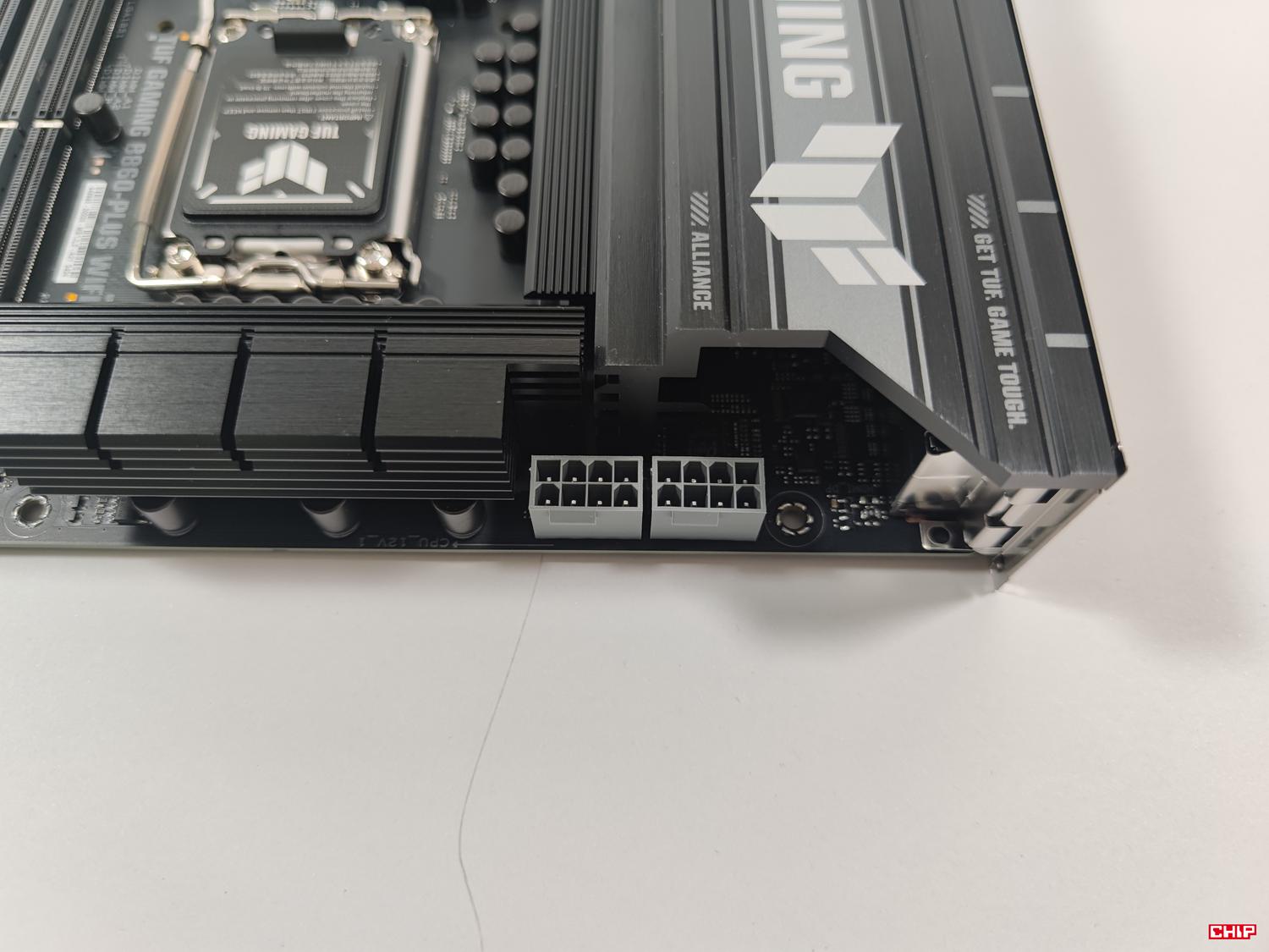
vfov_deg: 54.9
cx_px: 634
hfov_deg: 69.4
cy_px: 476
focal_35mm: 25
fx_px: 916
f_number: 1.85
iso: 79
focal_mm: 6.78
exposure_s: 1/100
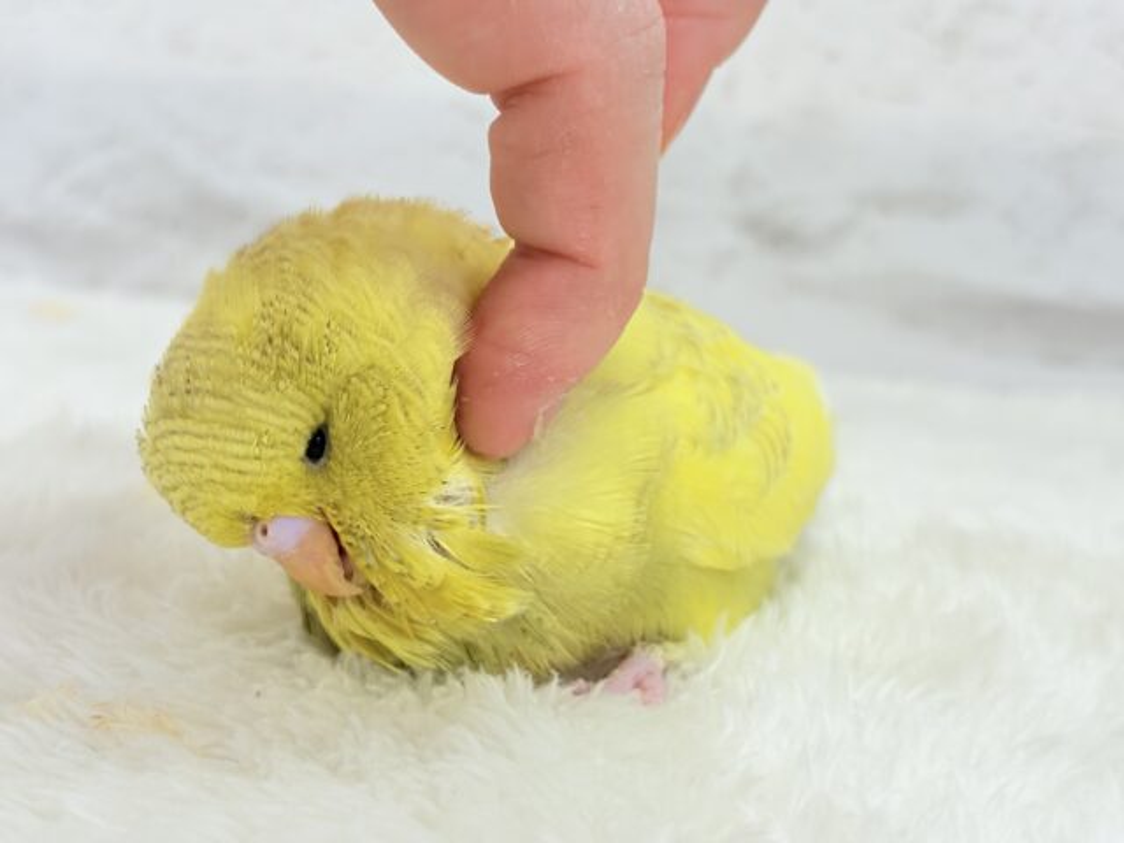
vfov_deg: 28.0
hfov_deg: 36.8
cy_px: 422
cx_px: 562
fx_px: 1688
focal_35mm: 52
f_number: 1.6
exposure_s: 1/100
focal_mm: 5.96
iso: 80
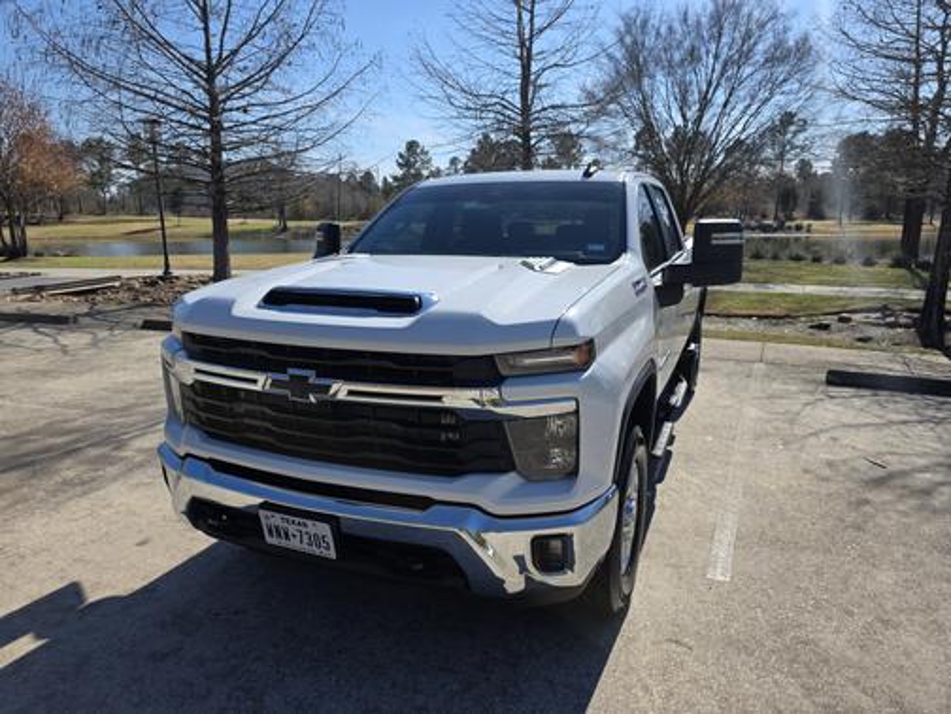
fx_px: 632
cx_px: 476
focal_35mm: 23
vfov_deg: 58.9
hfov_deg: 73.9
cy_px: 357
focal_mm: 6.3
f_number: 1.7
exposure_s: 1/6574
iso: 80
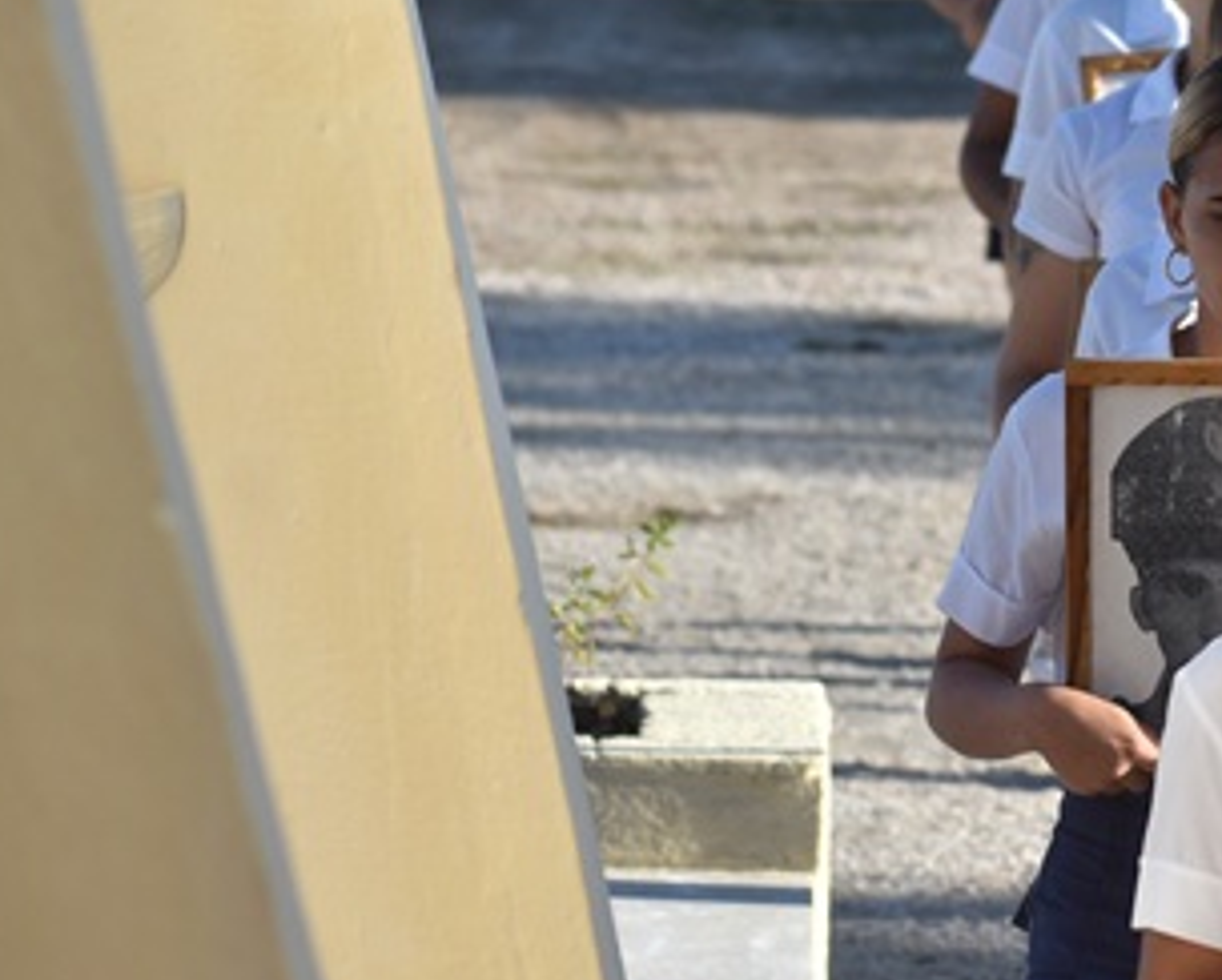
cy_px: 370
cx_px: 1339
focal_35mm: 354
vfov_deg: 4.4
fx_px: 12819
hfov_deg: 5.4
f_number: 6.3
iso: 200
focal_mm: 110
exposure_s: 1/640
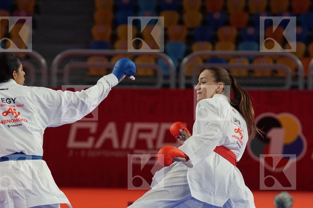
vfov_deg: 5.5
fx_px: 2191
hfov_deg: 8.2
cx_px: 146
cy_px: 103
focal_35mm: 252
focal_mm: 150
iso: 3200
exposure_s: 1/2000
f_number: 3.2
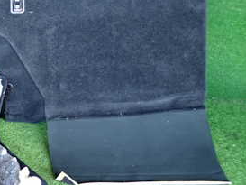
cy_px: 101
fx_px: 391
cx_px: -8
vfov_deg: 26.6
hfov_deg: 31.8
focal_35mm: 55
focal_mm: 4.5
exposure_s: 1/30
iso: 200
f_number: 2
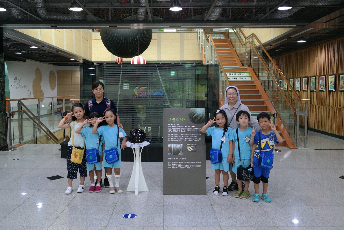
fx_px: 296
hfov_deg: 60.3
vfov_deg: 42.3
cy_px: 115
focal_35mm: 31
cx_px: 166
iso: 800
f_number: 3.5
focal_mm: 20
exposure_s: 1/40
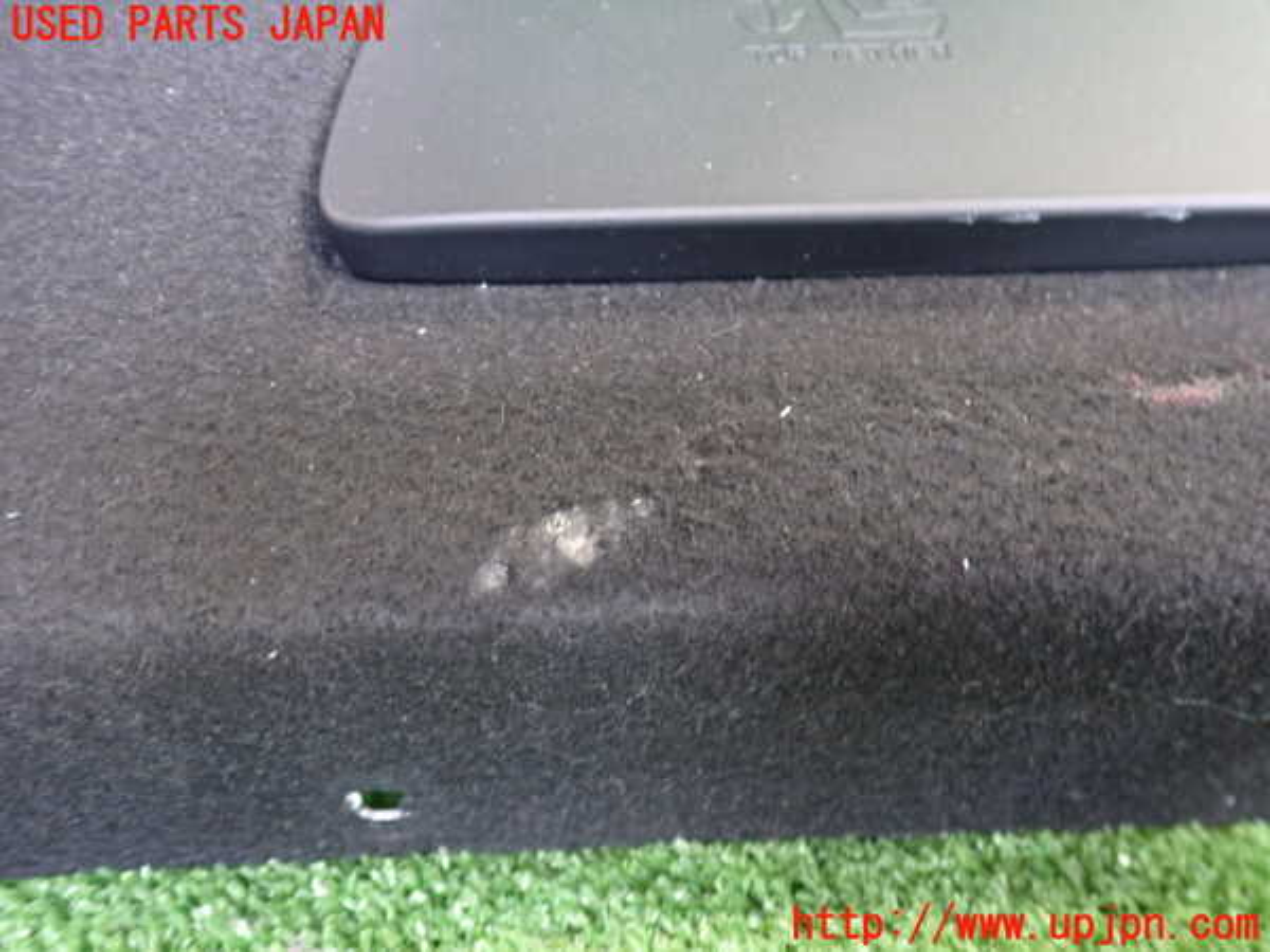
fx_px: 1101
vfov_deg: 46.8
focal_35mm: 30
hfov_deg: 60.0
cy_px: 476
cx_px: 635
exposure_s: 1/30
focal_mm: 5.4
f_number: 2.3
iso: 800
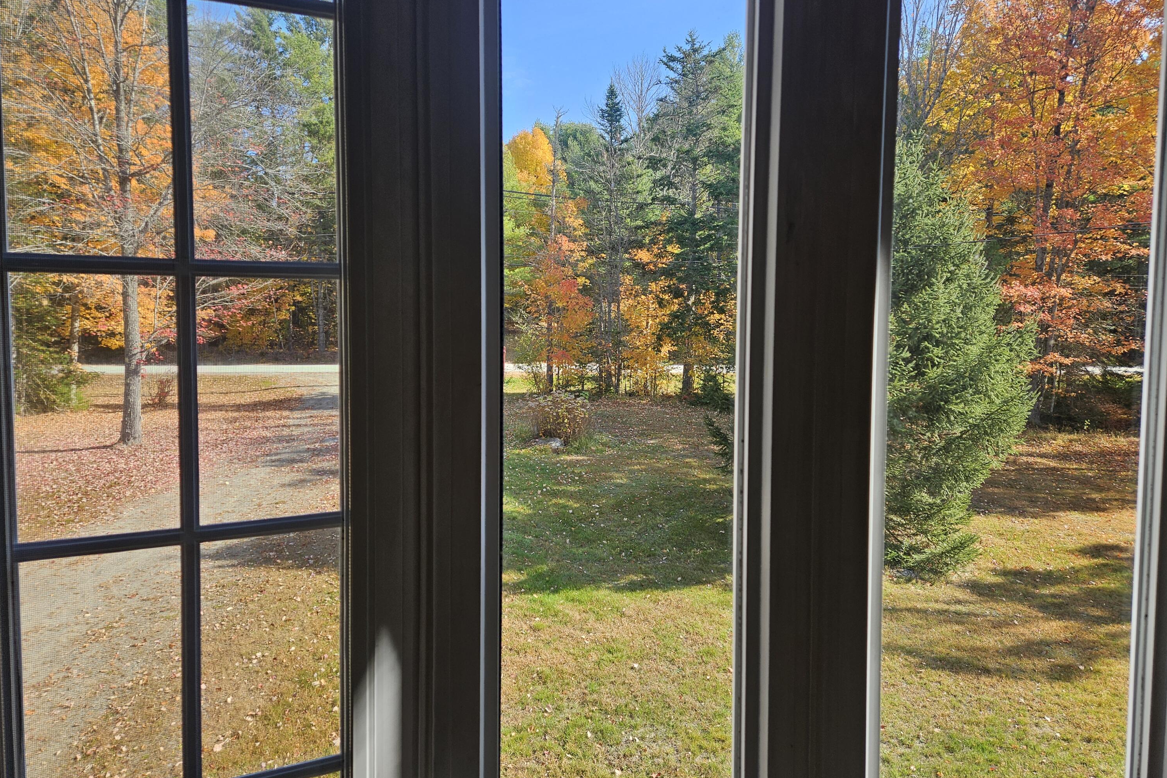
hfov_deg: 73.7
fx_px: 778
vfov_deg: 53.0
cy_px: 342
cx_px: 583
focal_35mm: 24
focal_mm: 5.4
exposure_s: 1/377
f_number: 1.8
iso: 25
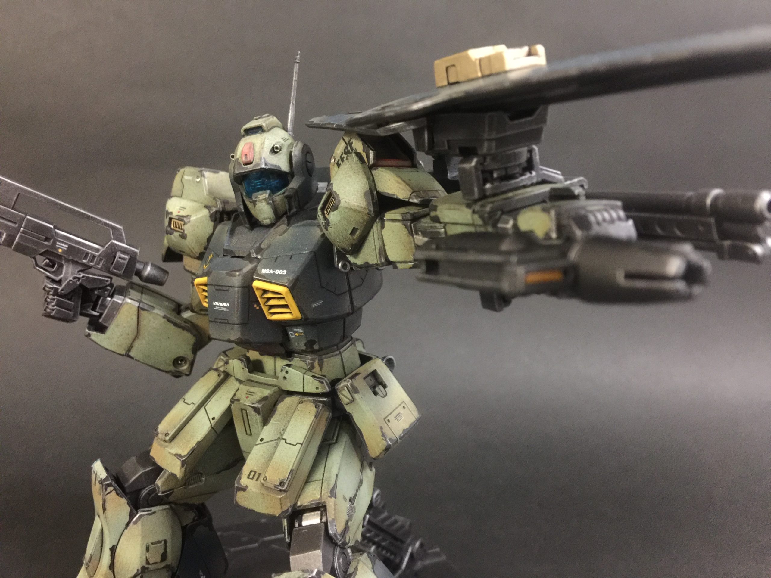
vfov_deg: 48.2
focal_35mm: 29
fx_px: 646
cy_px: 289
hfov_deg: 61.7
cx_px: 386
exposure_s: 1/4
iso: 125
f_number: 2.2
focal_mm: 4.15
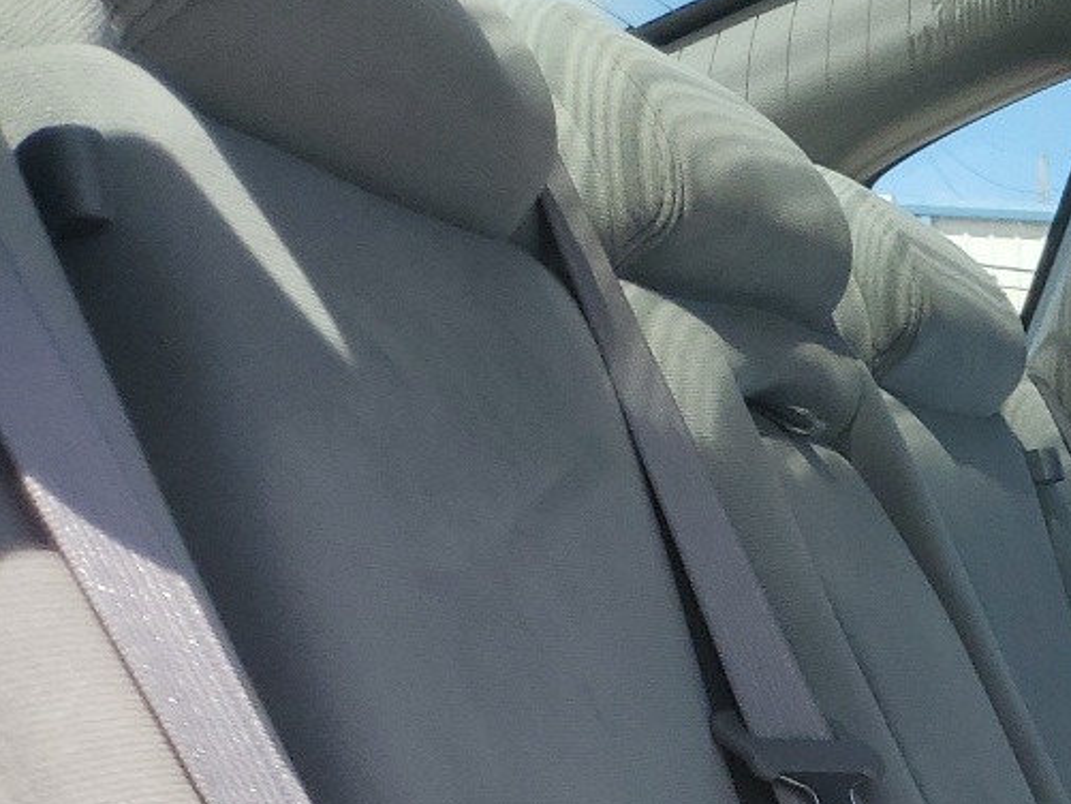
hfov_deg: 19.7
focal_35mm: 83
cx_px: 1708
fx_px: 2569
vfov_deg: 16.2
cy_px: 1225
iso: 50
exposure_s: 1/2000
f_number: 1.5
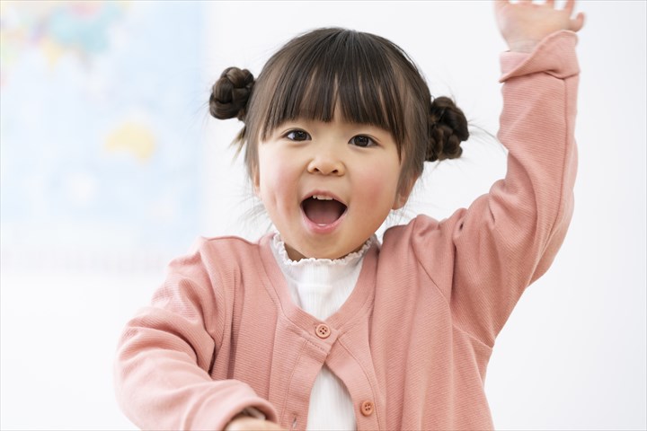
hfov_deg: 18.3
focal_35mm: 112
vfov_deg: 12.2
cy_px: 216
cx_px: 324
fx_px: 2013
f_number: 3.5
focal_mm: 112
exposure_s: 1/160
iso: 640
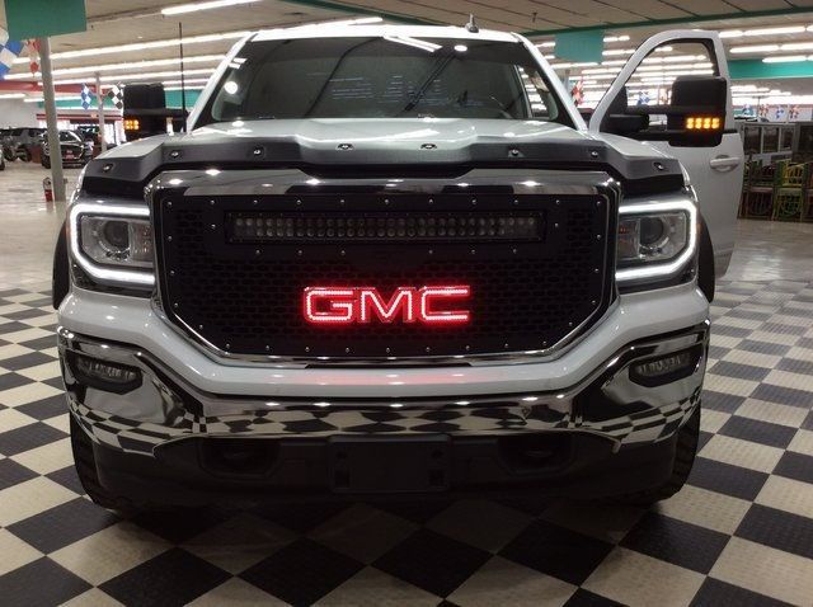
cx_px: 406
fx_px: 750
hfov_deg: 56.9
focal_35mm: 32
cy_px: 304
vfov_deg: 44.1
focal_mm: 3.3
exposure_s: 1/30
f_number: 2.4
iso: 32
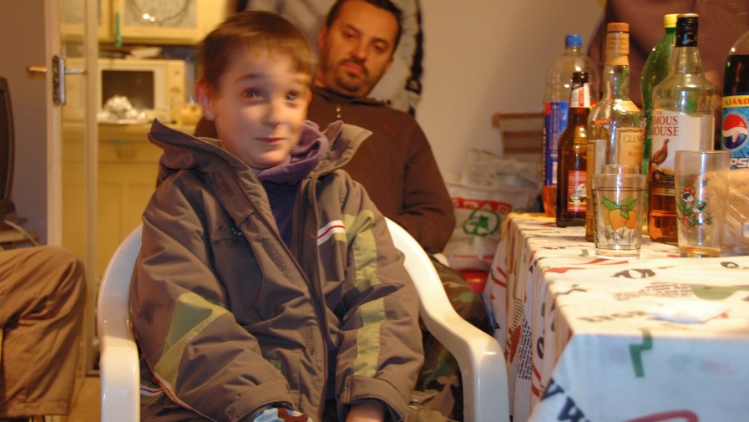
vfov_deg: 19.1
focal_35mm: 63
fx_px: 1251
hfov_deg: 33.3
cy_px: 193
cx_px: 374
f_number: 4.5
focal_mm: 40
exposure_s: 1/6
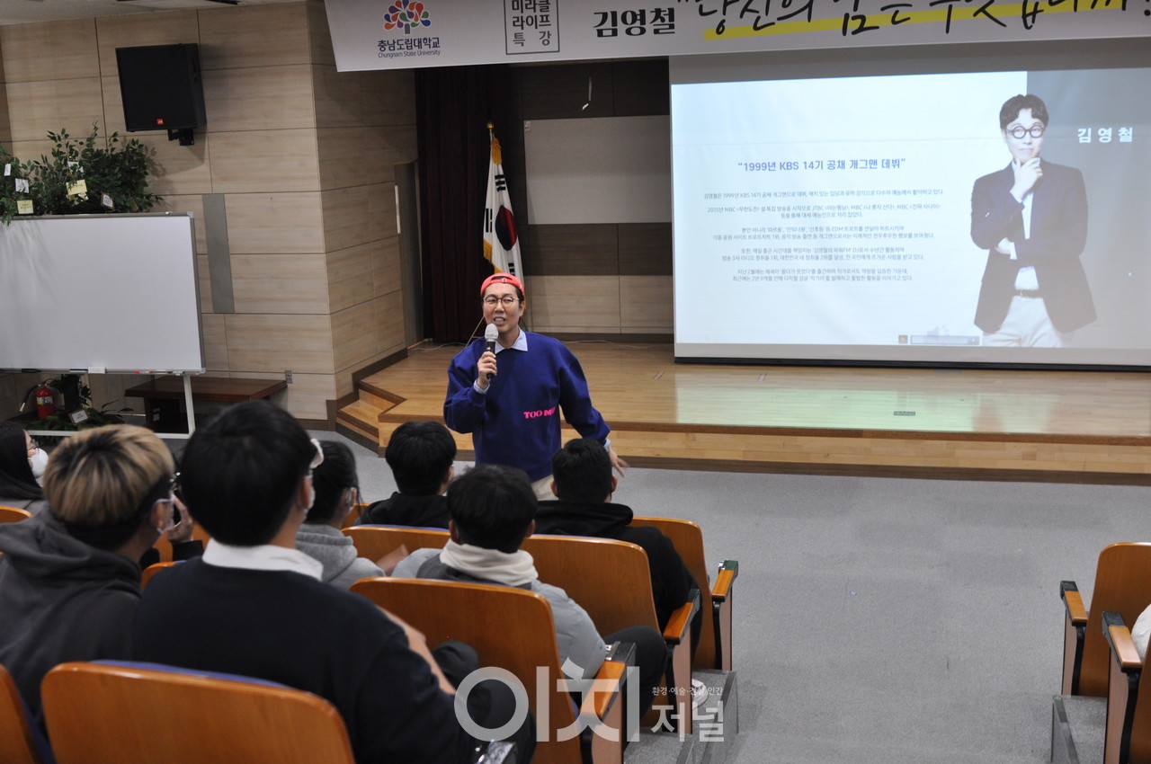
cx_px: 576
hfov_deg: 53.2
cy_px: 382
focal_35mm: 36
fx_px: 1150
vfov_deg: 36.8
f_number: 2.8
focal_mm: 24
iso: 640
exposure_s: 1/60
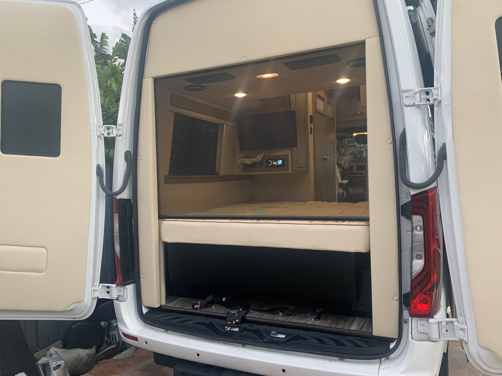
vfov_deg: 53.1
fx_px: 377
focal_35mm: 26
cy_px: 188
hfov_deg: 67.3
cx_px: 251
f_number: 1.8
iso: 100
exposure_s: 1/60
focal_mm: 4.25
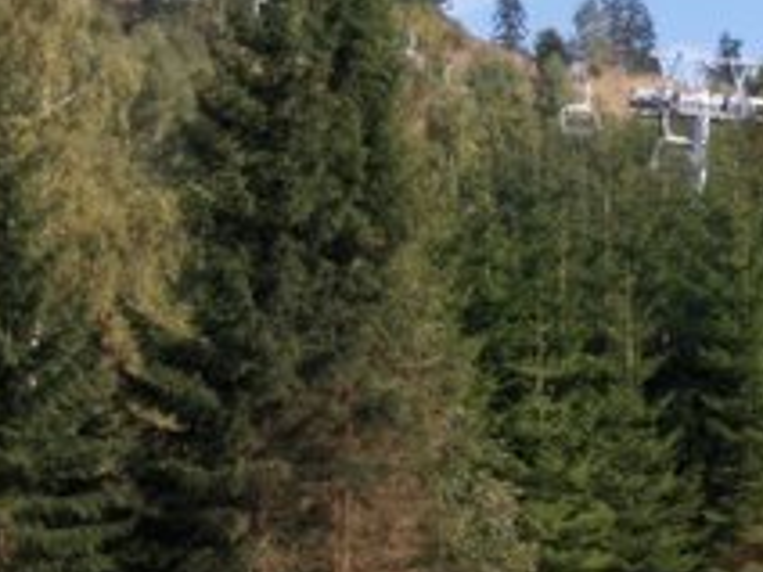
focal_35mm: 151
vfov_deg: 9.8
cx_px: 417
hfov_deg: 13.1
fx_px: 3328
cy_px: 121
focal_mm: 17
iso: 100
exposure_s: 1/469
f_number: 4.09
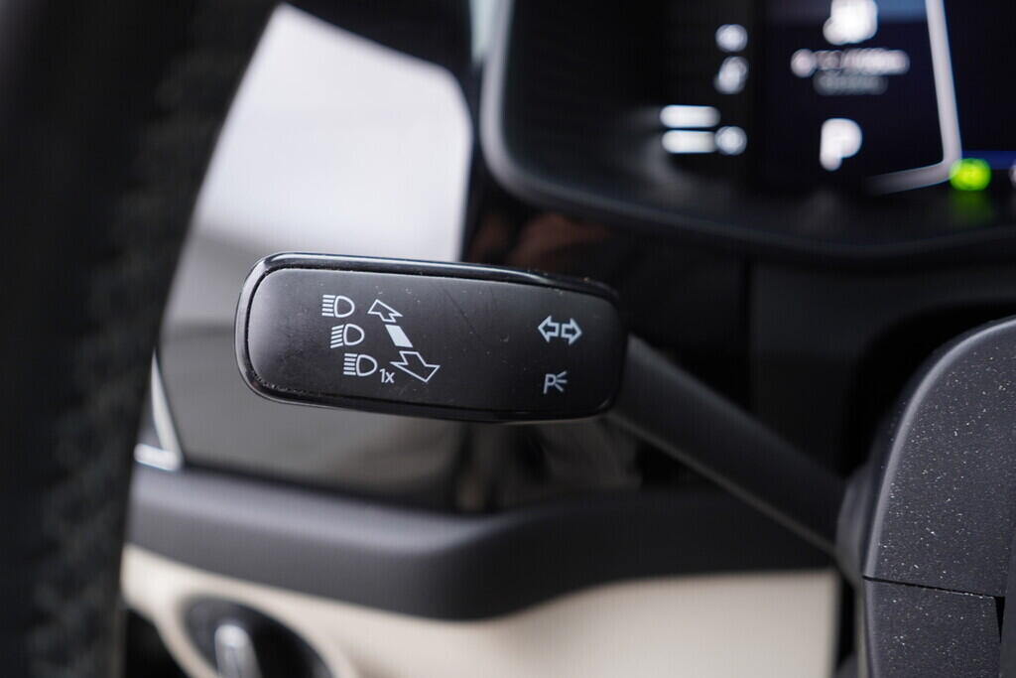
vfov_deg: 36.9
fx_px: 1016
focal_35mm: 36
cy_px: 339
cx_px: 508
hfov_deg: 53.1
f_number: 2.8
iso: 250
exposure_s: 1/40
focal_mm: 24
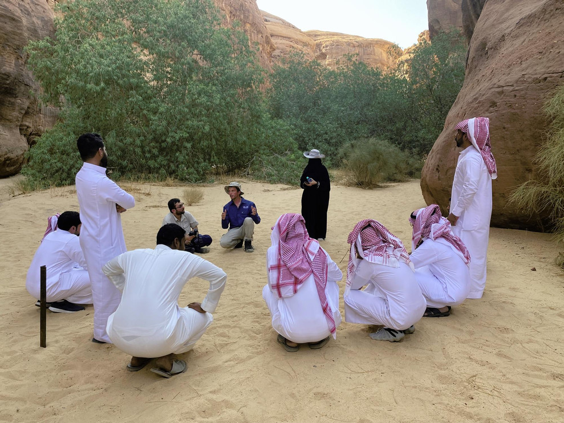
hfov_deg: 67.3
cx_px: 282
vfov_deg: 53.1
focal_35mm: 26
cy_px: 212
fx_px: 424
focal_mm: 4.25
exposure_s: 1/337
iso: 32
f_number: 1.8
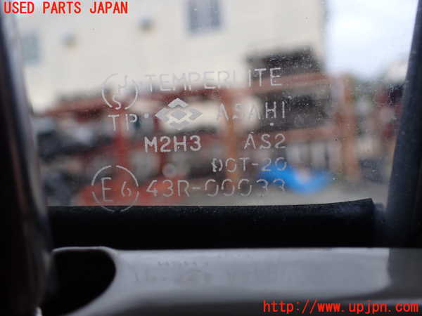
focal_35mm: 30
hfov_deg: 60.0
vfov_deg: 46.8
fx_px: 366
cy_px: 158
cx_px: 211
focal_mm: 5.4
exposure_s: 1/160
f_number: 2.3
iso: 100
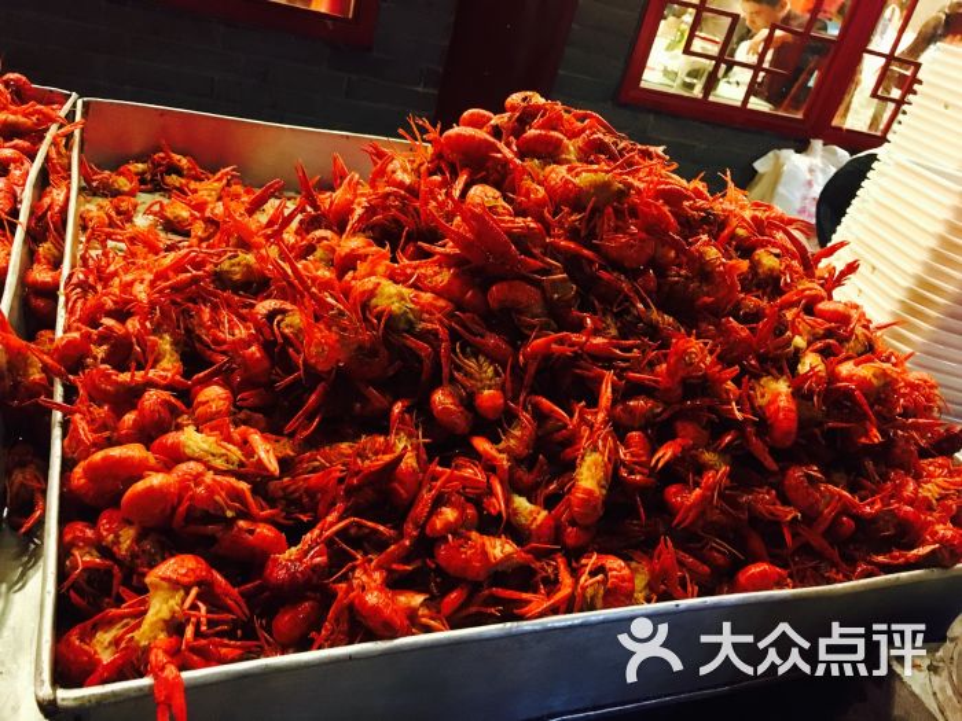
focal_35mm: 29
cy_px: 360
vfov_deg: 48.2
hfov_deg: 61.7
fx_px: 806
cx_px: 481
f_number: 2.2
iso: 320
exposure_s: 1/17
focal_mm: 4.15
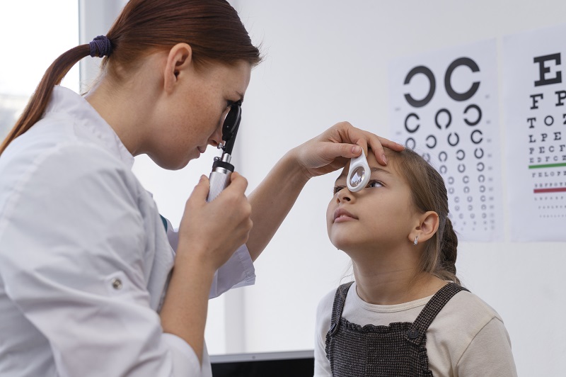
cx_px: 283
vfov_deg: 26.9
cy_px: 188
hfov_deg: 39.6
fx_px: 785
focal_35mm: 50
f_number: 4.5
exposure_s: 1/200
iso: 320
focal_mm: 50
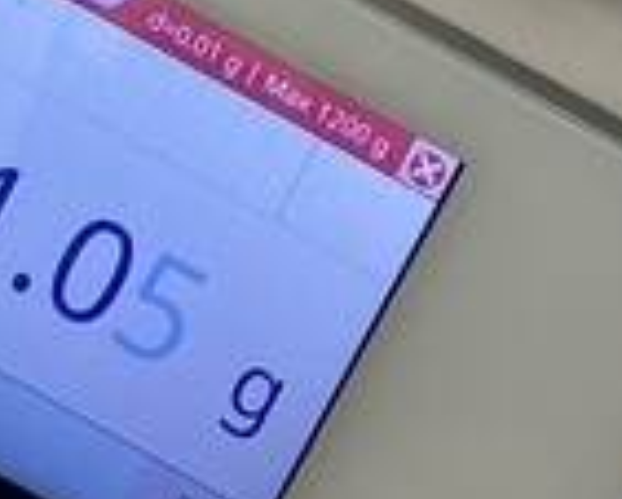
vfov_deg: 10.6
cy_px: -397
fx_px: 2524
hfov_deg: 14.0
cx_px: 406
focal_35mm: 137
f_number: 2.4
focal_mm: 3.3
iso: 50
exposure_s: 1/60
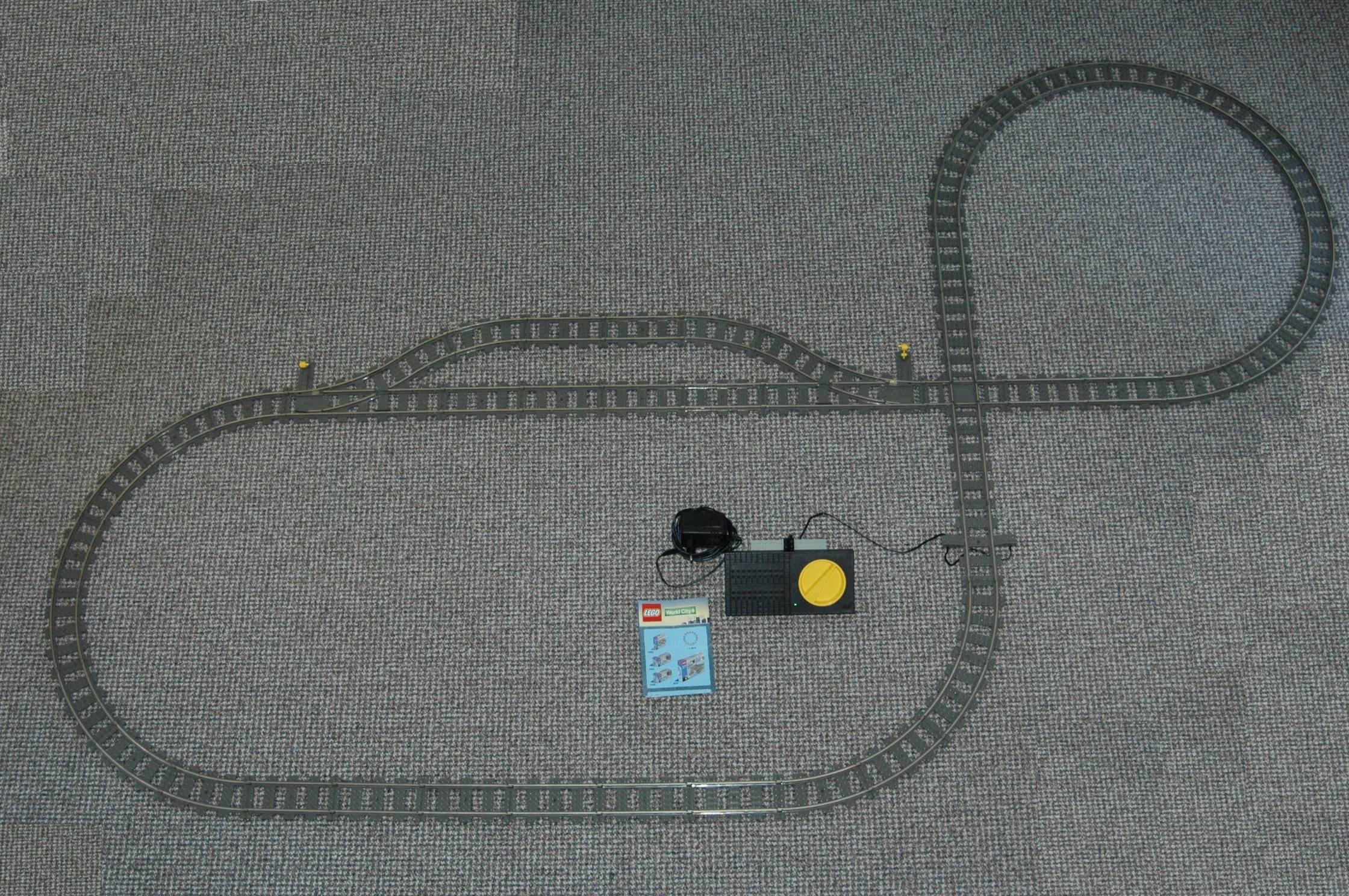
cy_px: 448
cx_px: 674
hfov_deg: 46.4
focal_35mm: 42
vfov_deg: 31.8
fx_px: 1572
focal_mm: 28
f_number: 4
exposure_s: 1/60
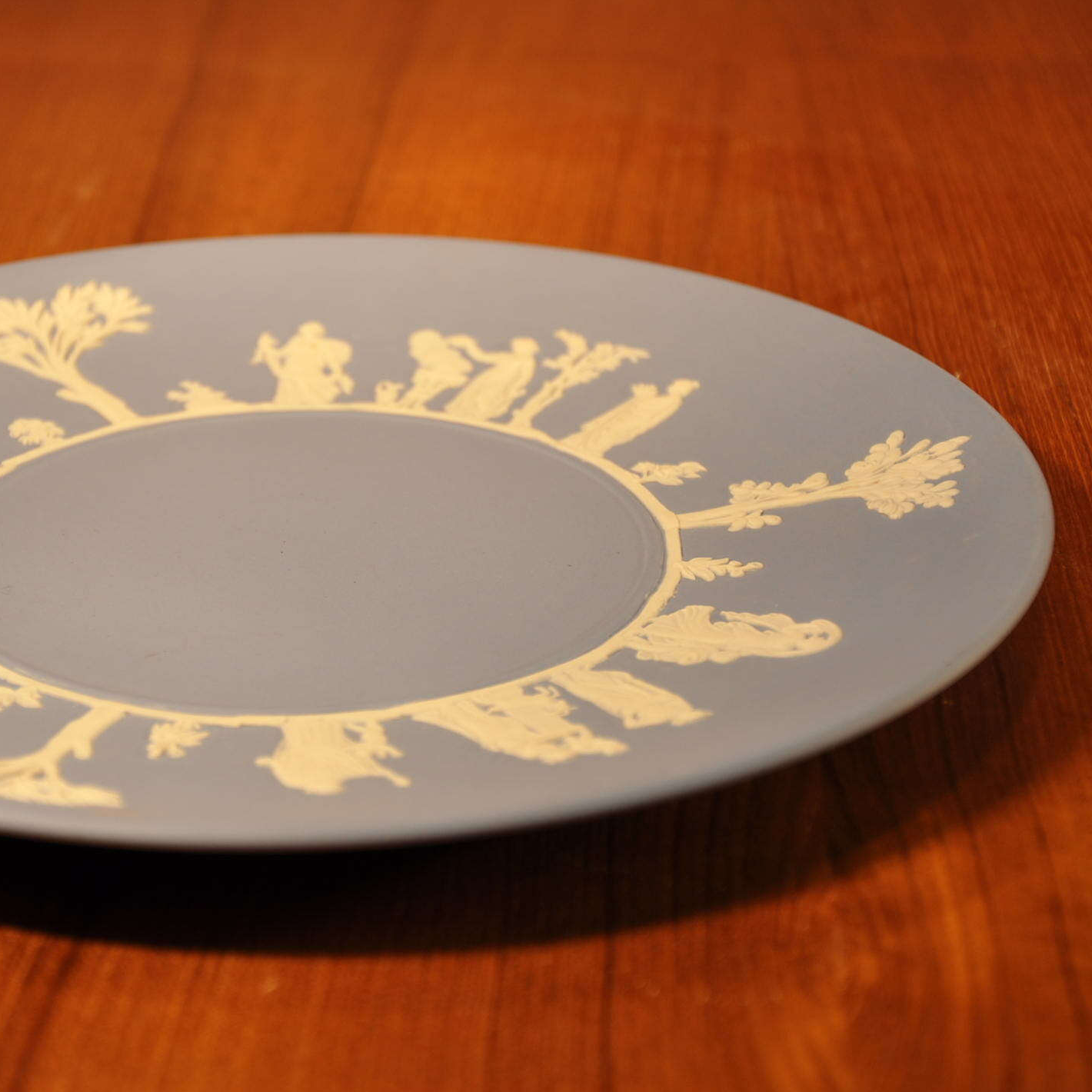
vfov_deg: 17.4
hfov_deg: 17.3
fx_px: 3569
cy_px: 546
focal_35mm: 100
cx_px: 317
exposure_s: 1/125
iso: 250
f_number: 5.6
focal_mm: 52
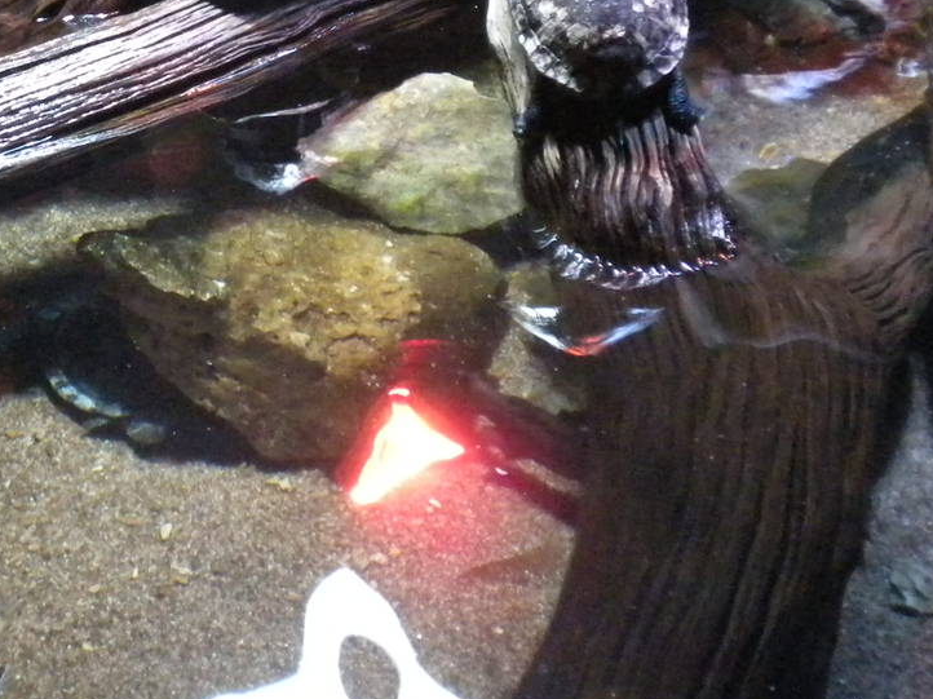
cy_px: 66
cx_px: 160
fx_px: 2209
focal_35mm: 82
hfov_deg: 23.4
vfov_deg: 17.7
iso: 800
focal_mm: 6.6
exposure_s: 1/68.2
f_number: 3.5
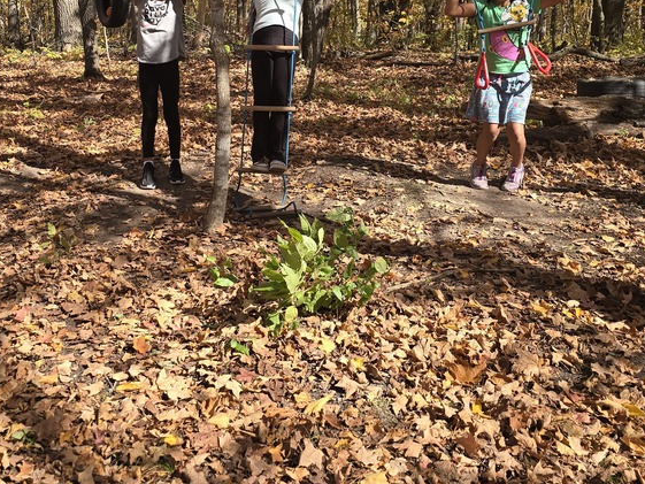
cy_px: 89
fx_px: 783
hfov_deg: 44.6
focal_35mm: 42
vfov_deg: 33.3
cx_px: 266
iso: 12
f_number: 1.7
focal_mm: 6.3
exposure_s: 1/313
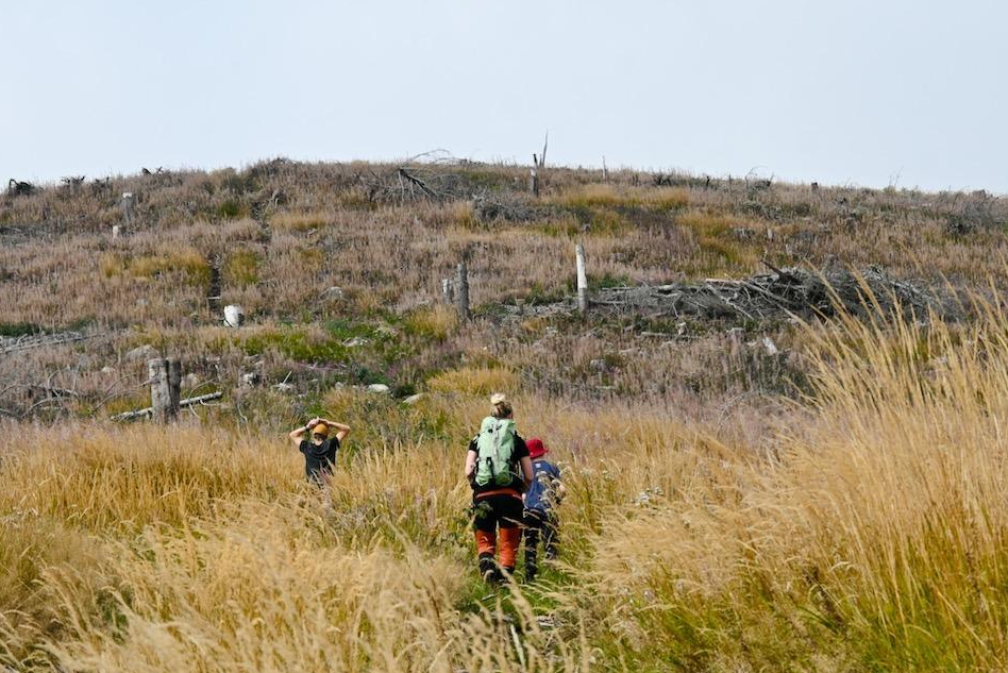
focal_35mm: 87
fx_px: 2437
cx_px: 425
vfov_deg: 15.7
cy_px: 388
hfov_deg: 23.3
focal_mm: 50
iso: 100
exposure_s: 1/400
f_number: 7.1
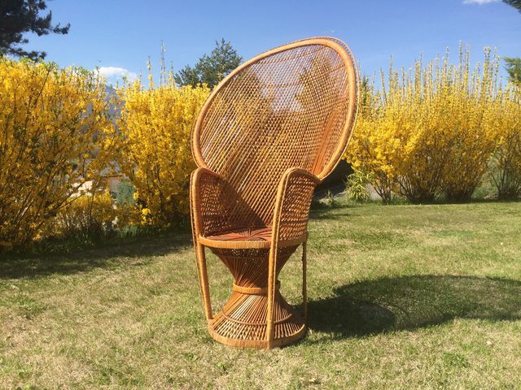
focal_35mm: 29
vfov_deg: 48.2
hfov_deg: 61.7
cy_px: 195
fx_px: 436
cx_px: 260
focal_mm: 4.15
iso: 32
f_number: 2.2
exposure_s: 1/1709
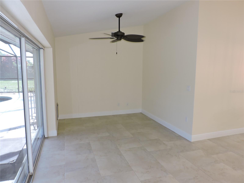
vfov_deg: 56.8
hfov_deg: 71.6
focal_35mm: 24
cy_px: 92
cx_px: 122
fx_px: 169
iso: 180
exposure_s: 1/40
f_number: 3
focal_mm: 4.3
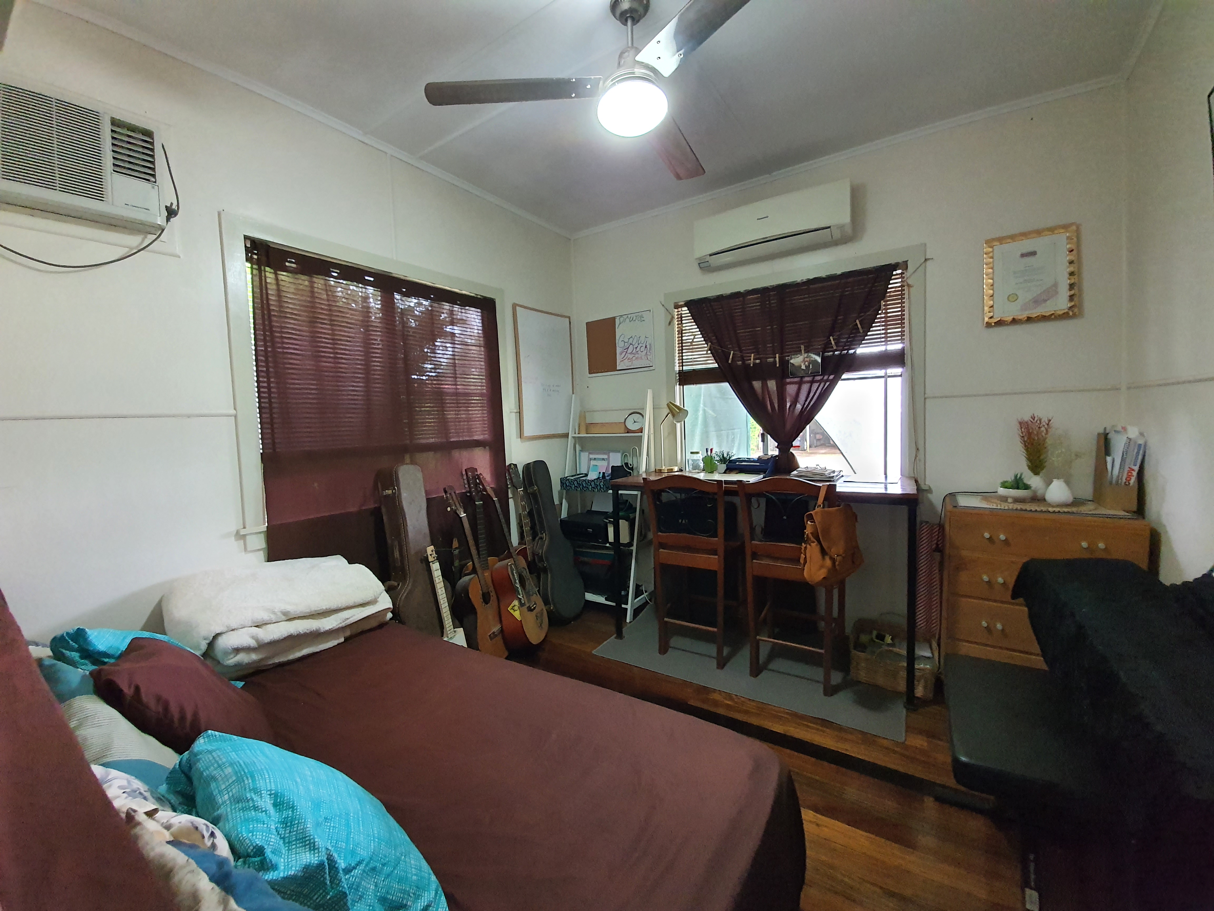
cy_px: 456
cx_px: 607
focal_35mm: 13
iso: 640
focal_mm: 1.8
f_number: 2.2
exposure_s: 1/33
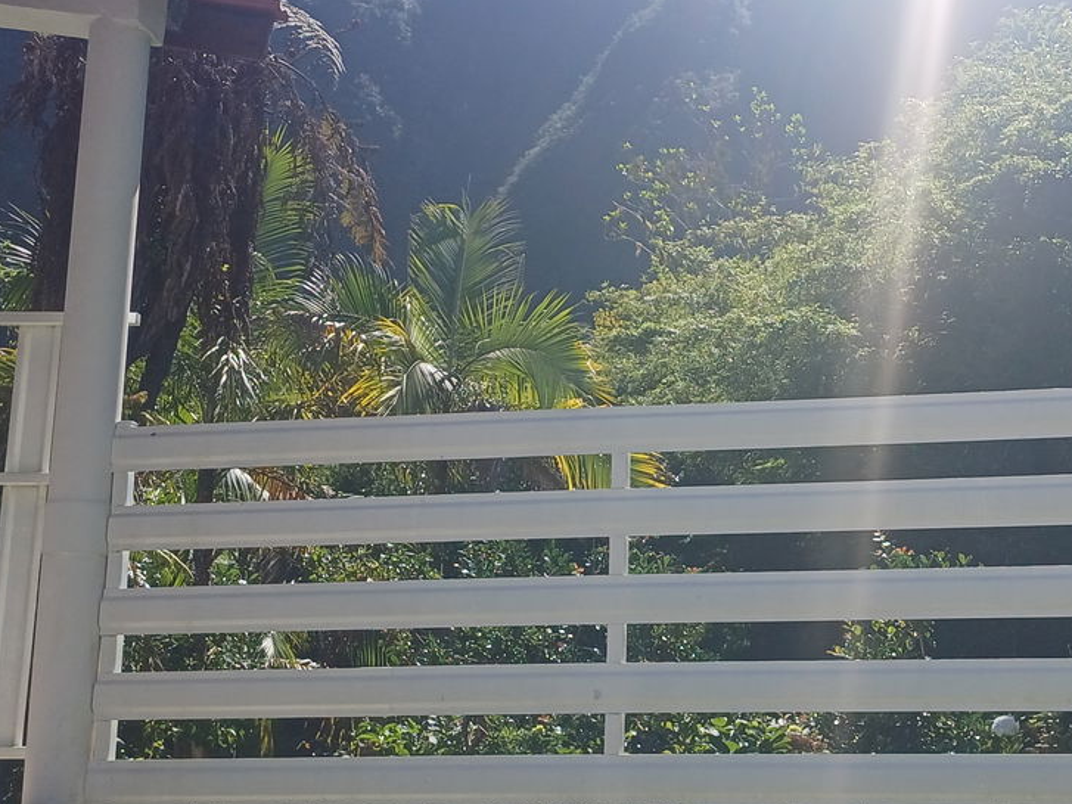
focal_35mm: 55
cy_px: 432
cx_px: 787
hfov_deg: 34.3
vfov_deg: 26.5
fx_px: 1703
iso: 50
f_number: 1.8
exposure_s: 1/1178
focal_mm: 4.65
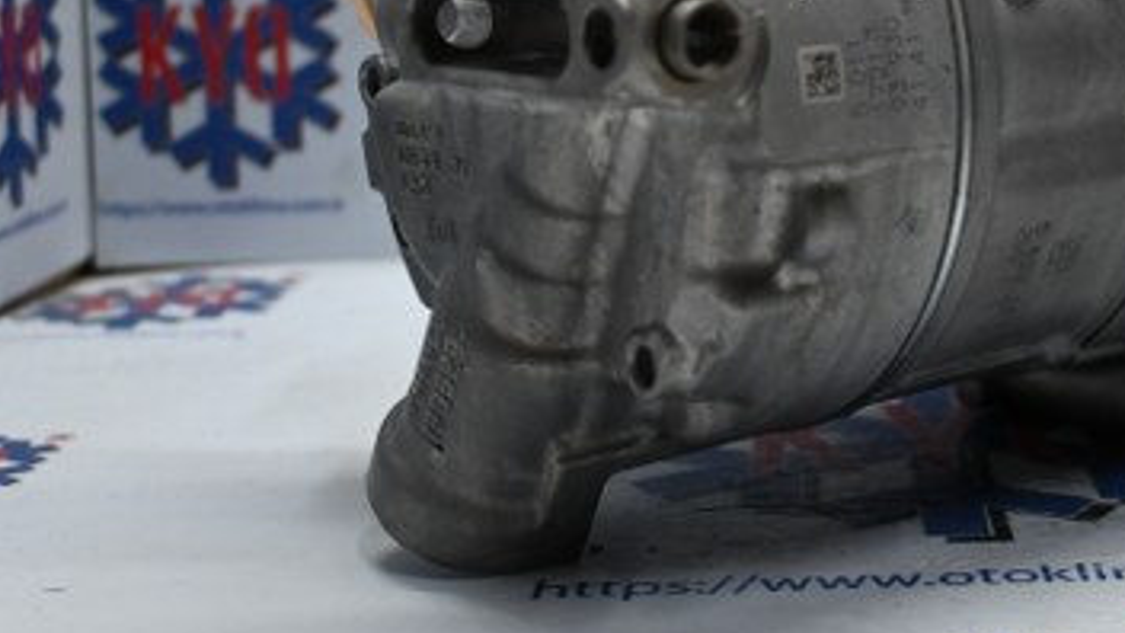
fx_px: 1995
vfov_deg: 17.7
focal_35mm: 67
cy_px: 64
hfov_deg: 30.7
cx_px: 904
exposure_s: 1/125
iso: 900
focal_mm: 25
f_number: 4.2
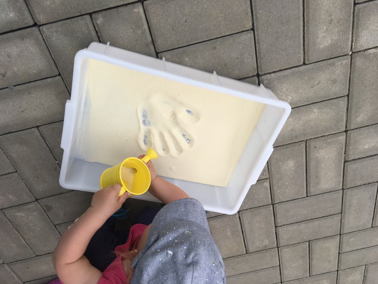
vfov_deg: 48.2
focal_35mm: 29
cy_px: 142
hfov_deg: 61.7
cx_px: 189
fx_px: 317
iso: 25
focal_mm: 4.15
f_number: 2.2
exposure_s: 1/455
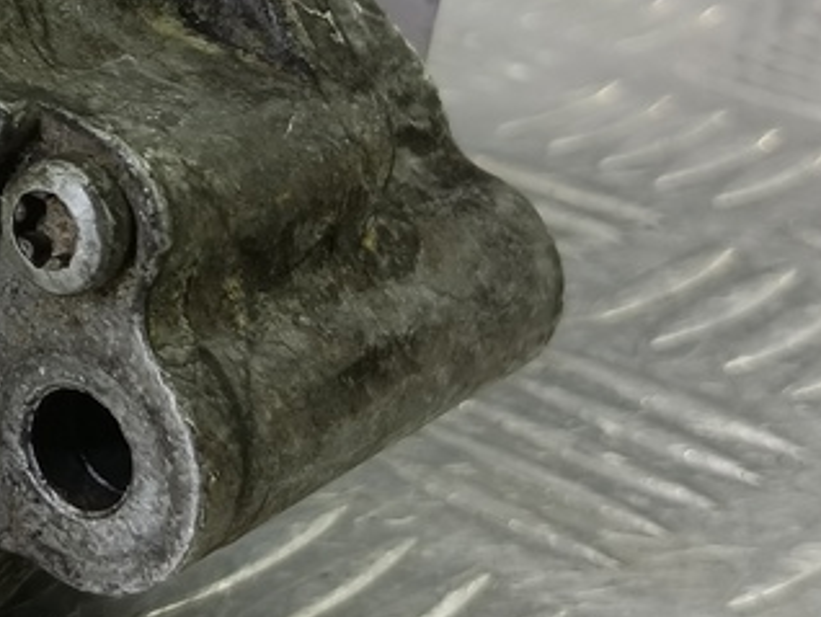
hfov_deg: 24.4
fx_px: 1756
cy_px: 178
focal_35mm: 74
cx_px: -106
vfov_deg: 19.8
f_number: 1.6
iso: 161
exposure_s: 1/50
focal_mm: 4.11
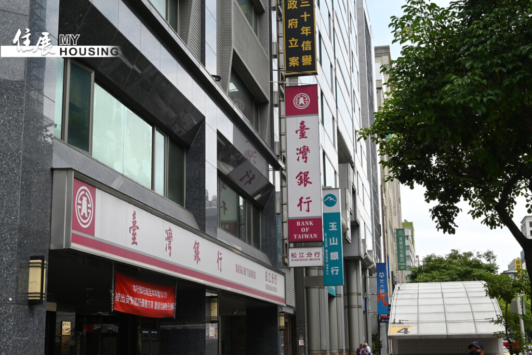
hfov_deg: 40.3
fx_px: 724
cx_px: 266
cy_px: 178
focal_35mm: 49
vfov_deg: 27.5
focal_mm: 49
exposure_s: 1/125
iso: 400
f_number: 18
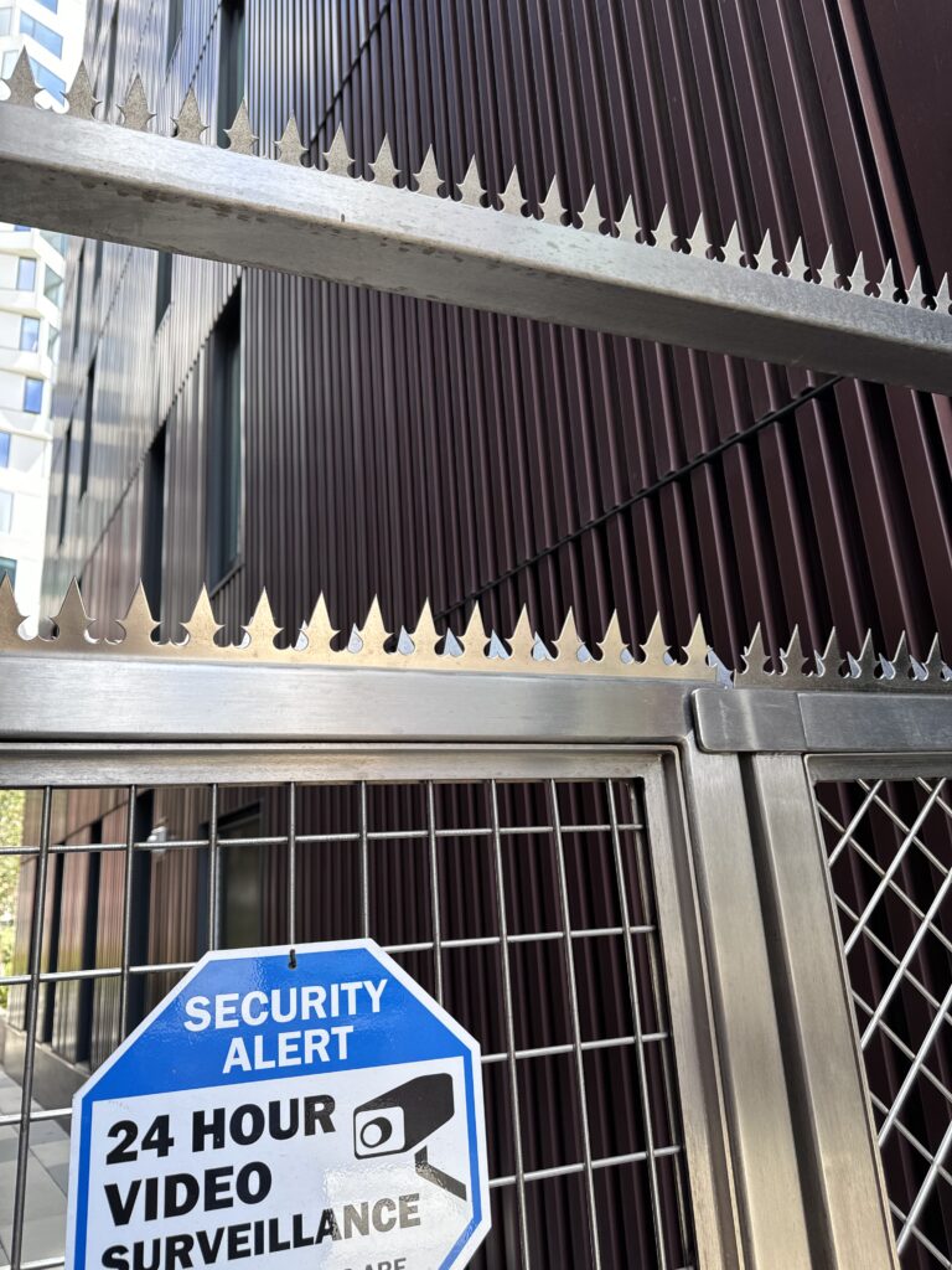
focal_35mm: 24
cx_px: 476
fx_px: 880
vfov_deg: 71.6
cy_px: 635
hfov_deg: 56.8
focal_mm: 6.86
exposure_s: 1/257
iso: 64
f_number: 1.78
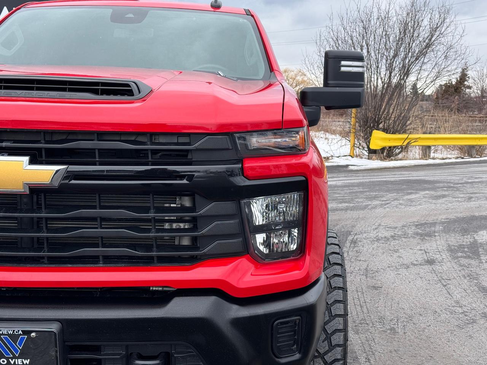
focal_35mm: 48
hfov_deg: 39.7
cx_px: 244
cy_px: 182
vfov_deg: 30.3
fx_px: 675
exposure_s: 1/802
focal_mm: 6.76
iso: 64
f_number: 1.78
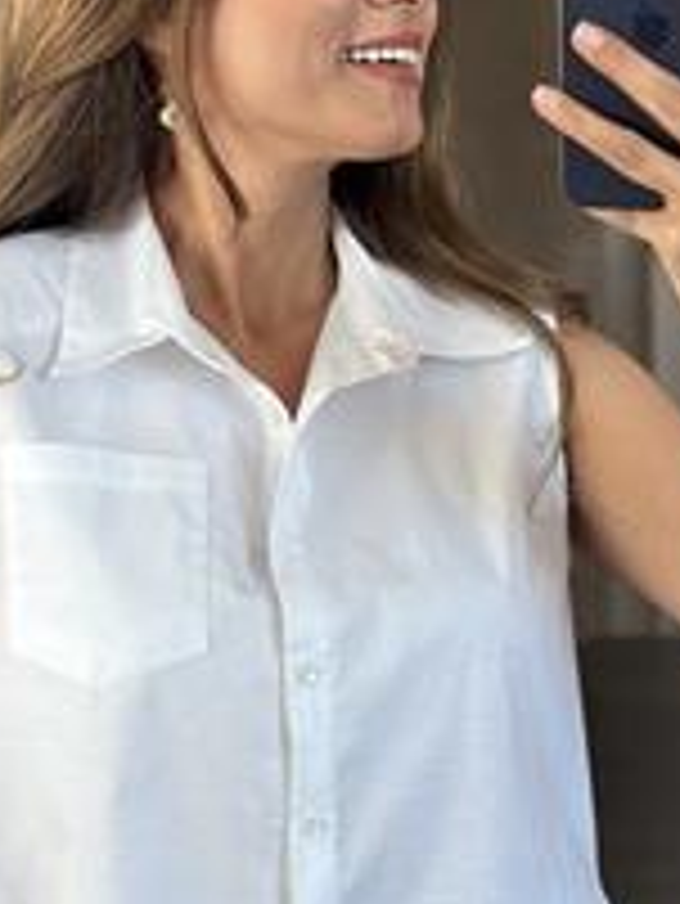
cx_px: 306
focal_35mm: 121
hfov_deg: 12.3
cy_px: 553
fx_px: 3166
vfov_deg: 16.3
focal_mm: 6.86
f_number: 1.78
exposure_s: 1/150
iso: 125
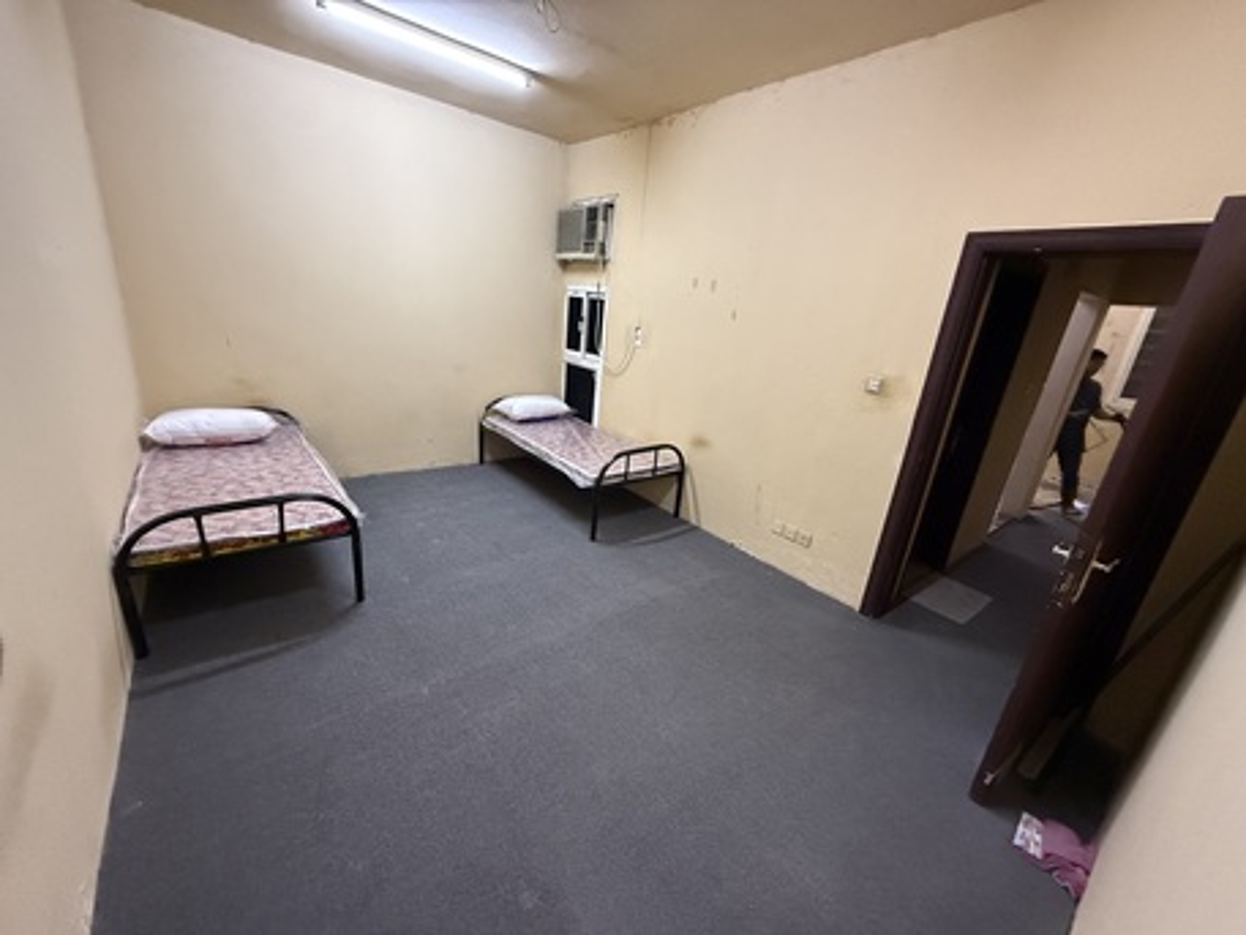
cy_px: 468
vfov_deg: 85.7
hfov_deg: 102.0
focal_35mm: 14
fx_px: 504
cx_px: 623
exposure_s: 1/60
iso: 800
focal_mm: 2.22
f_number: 2.2
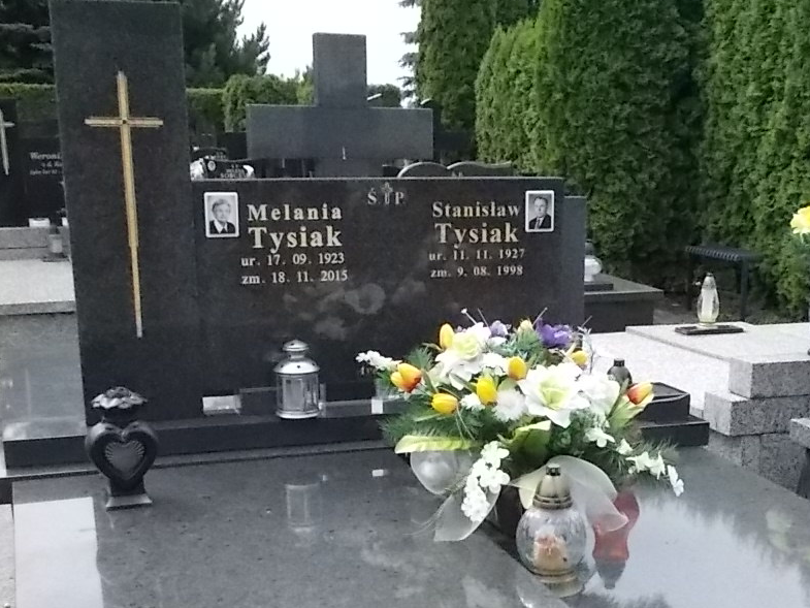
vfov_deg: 26.8
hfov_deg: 36.0
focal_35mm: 53
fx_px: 1240
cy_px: 513
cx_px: 493
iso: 400
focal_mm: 4.6
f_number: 8
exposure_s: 1/320
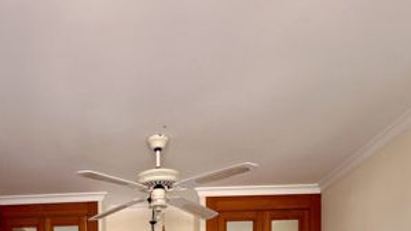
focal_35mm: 36
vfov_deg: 25.2
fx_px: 392
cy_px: 344
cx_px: 101
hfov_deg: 52.8
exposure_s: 1/61
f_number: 2.2
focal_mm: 2.22
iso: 125
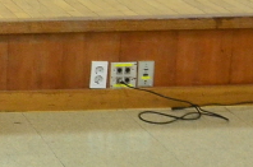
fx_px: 1241
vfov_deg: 7.7
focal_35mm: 177
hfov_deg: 10.5
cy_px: 2
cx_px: -279
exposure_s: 1/160
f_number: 2.8
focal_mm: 20
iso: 900
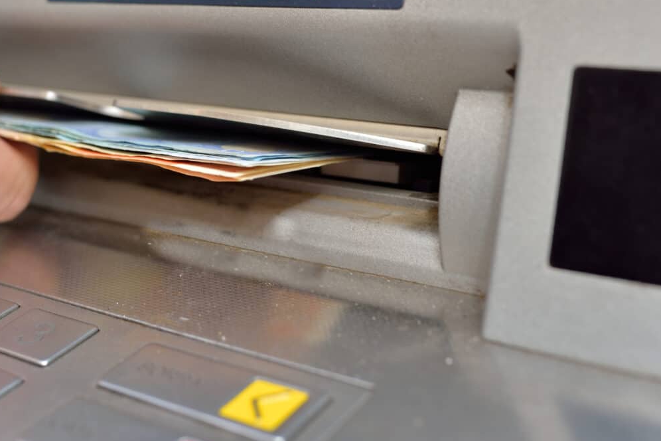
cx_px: 246
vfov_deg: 24.8
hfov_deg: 36.7
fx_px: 991
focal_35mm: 54
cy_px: 108
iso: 100
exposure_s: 1/60
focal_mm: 35
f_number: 4.5
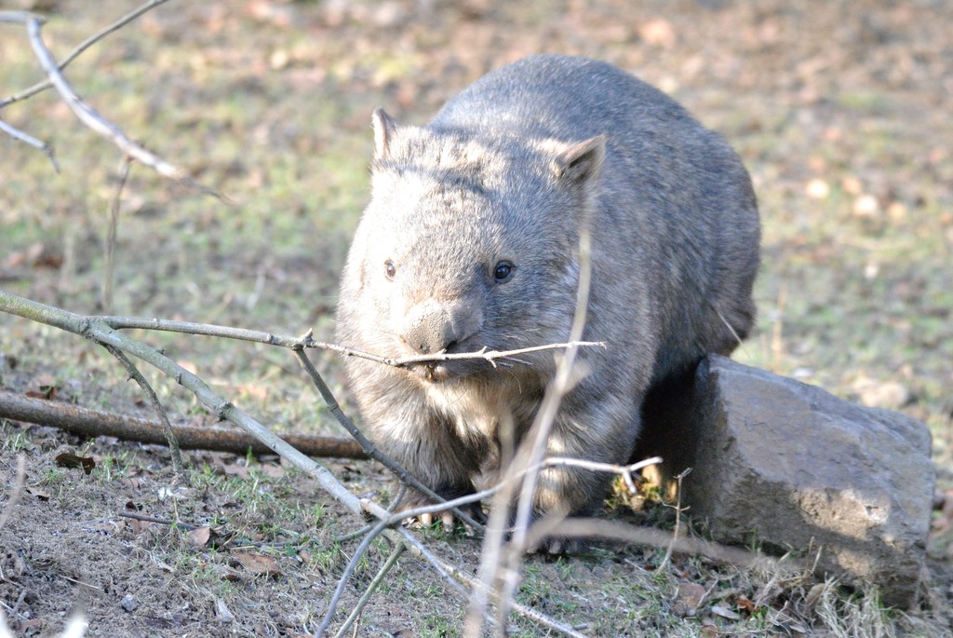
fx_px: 7552
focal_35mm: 285
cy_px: 319
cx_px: 476
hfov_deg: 7.2
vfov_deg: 4.8
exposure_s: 1/400
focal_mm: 190
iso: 1600
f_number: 5
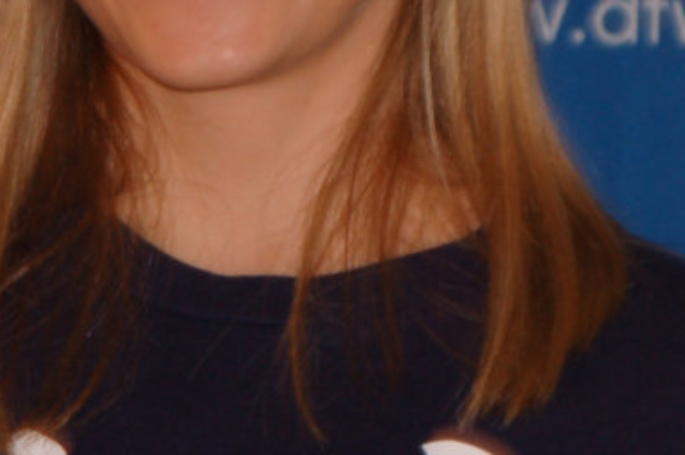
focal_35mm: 605
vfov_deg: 2.3
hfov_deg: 3.4
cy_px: 12
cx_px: 381
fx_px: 11497
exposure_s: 1/60
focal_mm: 120
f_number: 6
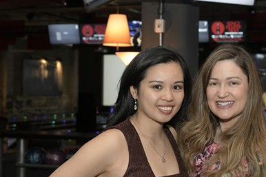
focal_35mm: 77
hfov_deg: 26.1
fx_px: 569
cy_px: 108
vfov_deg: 17.7
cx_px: 189
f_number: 4
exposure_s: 1/100
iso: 2000
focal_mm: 36
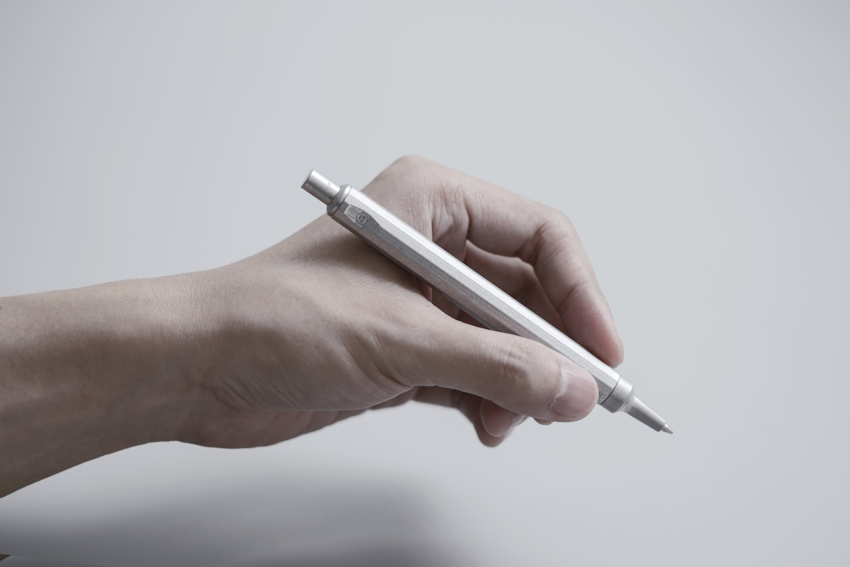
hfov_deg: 22.6
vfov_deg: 15.2
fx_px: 2125
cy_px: 284
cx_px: 425
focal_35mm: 90
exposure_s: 1/160
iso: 50
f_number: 3.2
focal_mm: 90
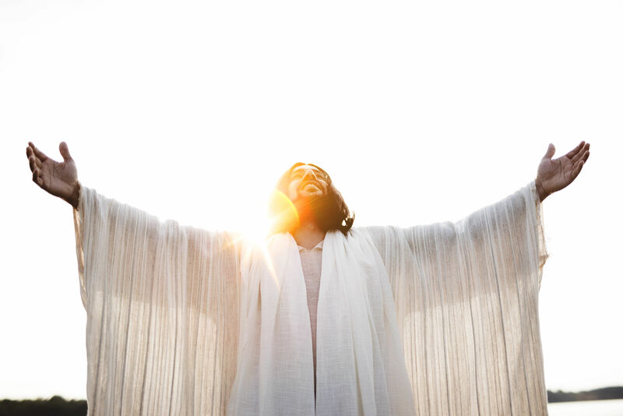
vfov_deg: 27.0
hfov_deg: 39.6
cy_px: 208
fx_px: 866
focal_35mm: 50
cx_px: 312
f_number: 1.4
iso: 50
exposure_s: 1/3200
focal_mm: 50
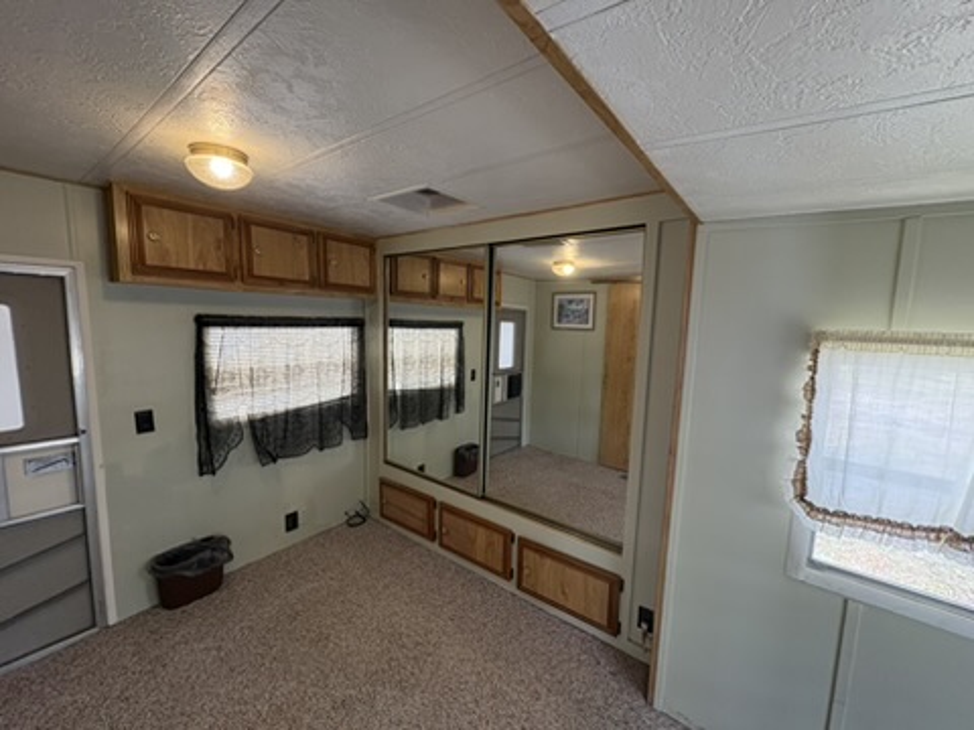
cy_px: 365
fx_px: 394
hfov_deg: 102.1
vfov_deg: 85.7
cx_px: 487
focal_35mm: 14
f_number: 2.2
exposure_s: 1/60
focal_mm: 2.22
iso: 250
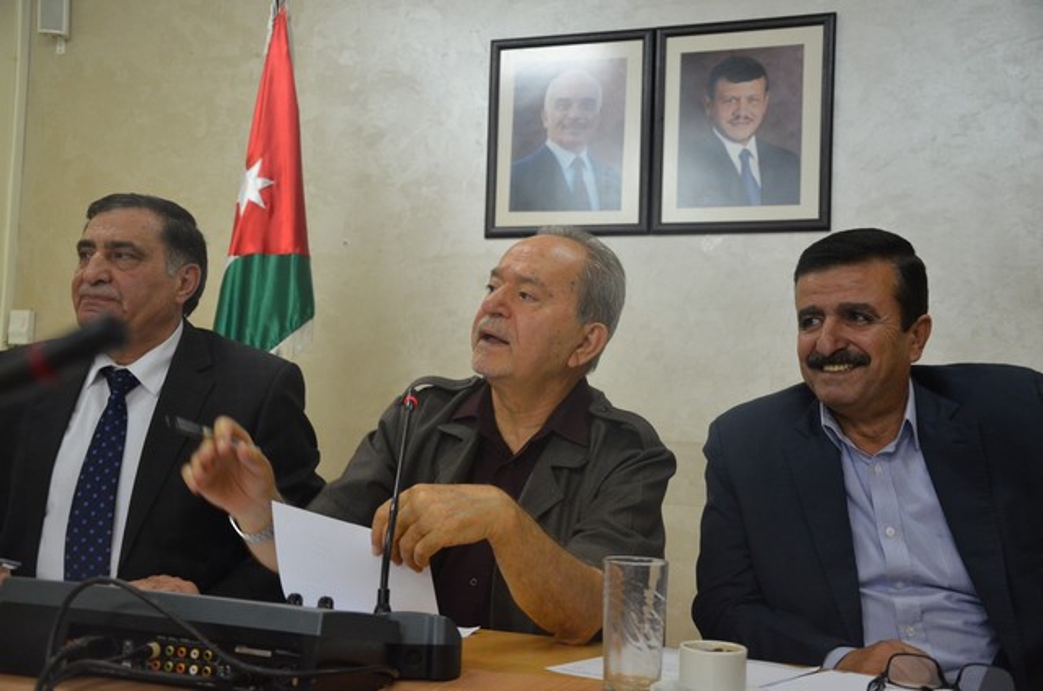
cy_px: 346
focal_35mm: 42
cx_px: 522
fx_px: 1214
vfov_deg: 31.8
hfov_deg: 46.5
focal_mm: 28
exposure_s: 1/80
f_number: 4.5
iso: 1600
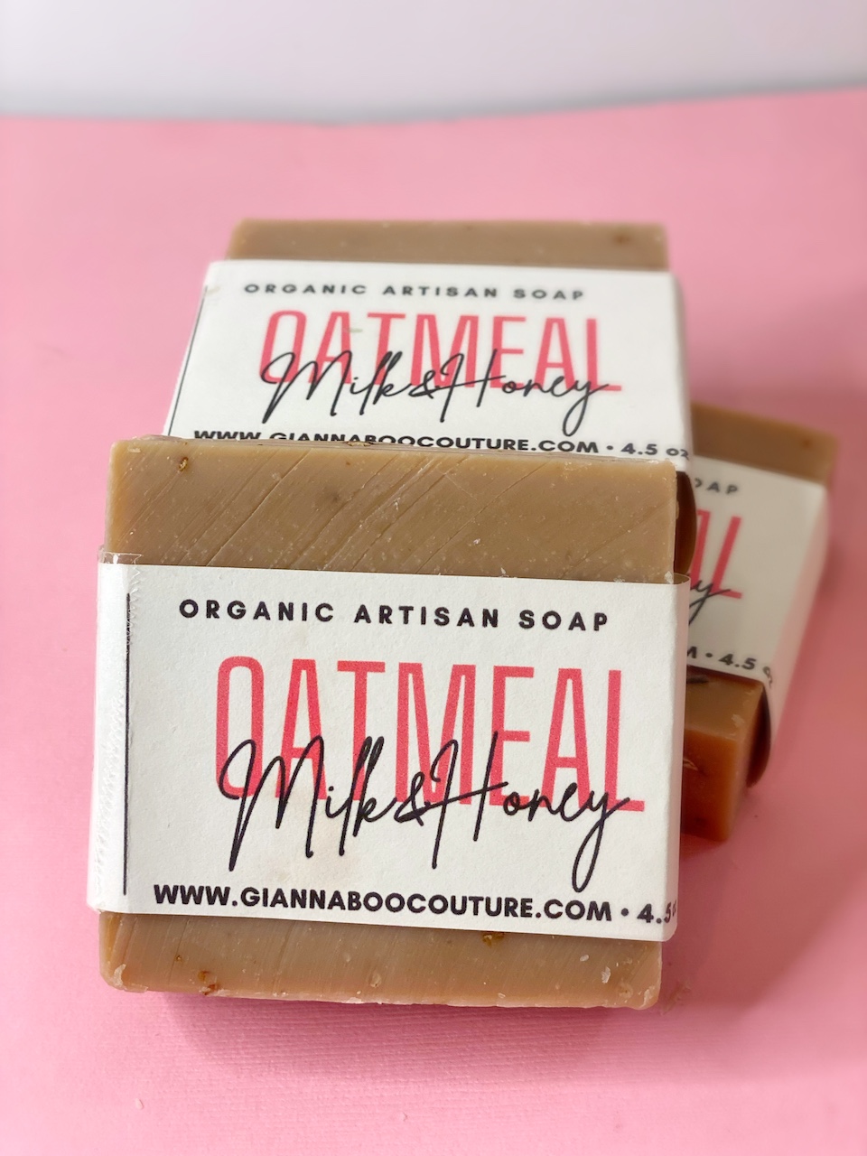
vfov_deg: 36.8
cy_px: 578
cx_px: 434
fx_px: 1737
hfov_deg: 28.0
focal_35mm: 52
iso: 64
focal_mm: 6
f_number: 2
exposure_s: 1/120
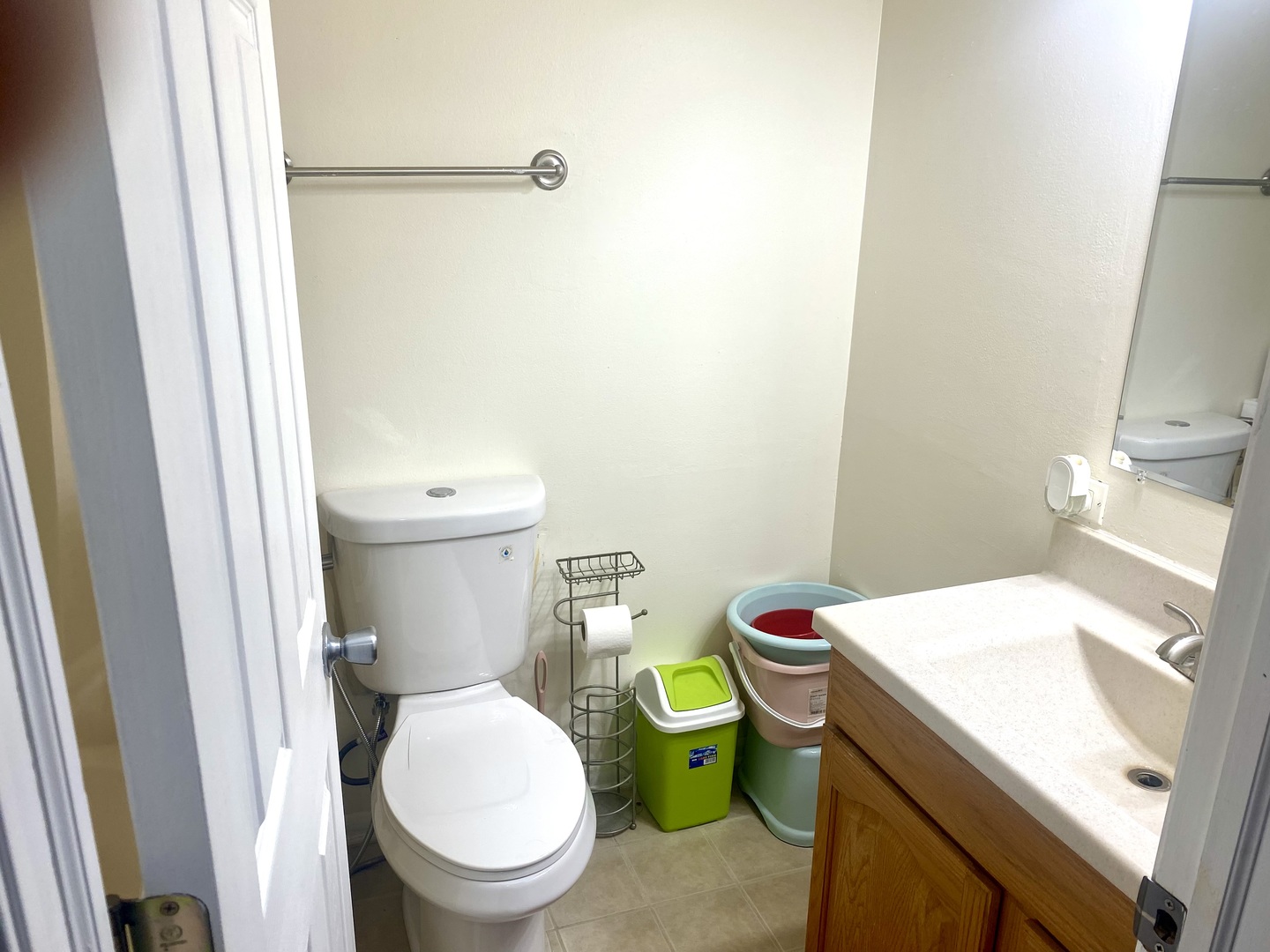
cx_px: 635
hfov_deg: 67.3
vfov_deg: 53.1
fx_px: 954
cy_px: 476
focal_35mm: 26
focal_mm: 4.25
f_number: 1.8
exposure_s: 1/120
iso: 50
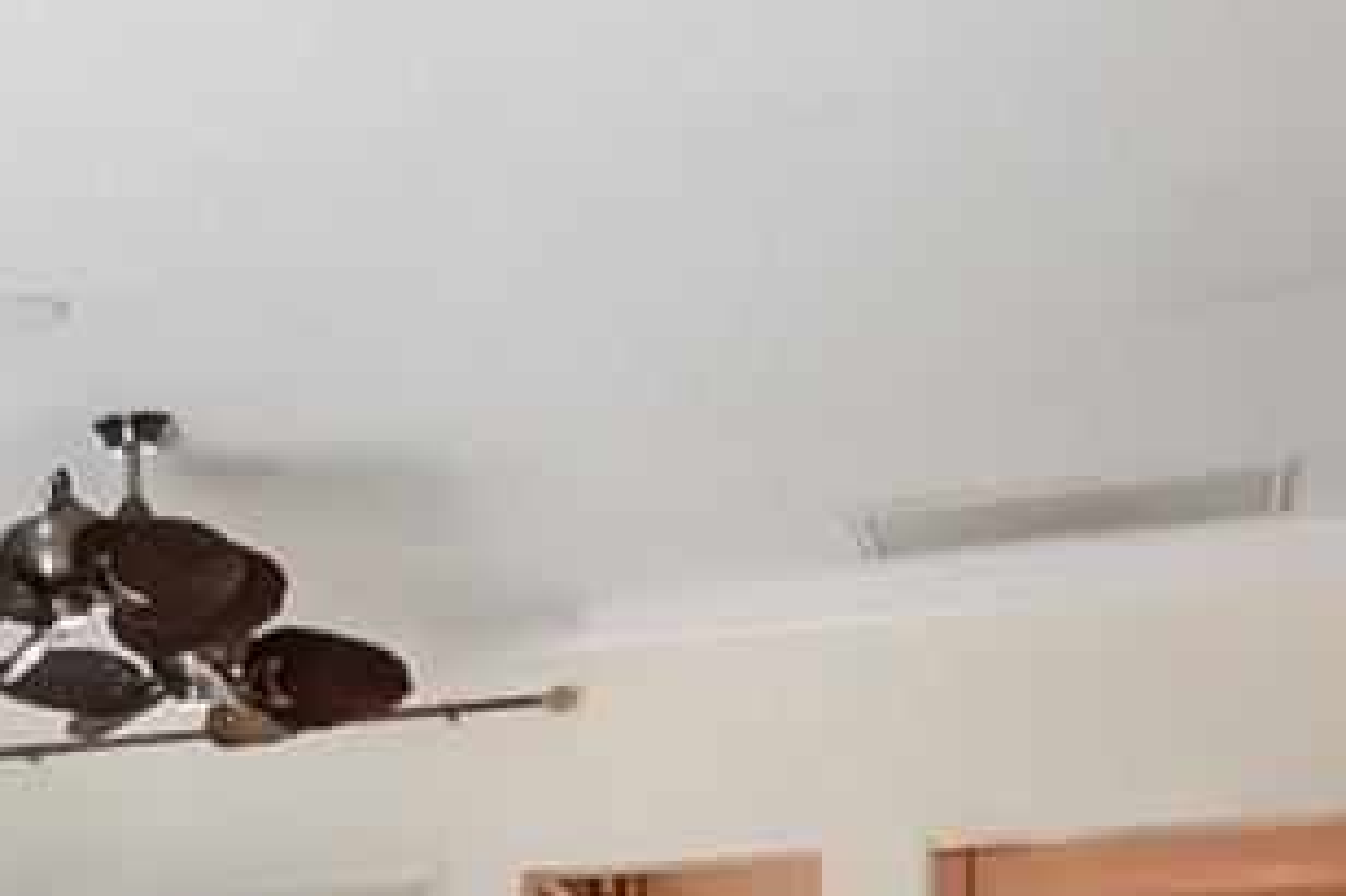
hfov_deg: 21.5
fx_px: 2915
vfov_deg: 16.2
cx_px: -717
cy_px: 1270
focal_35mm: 78
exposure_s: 1/350
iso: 2500
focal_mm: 10
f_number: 4
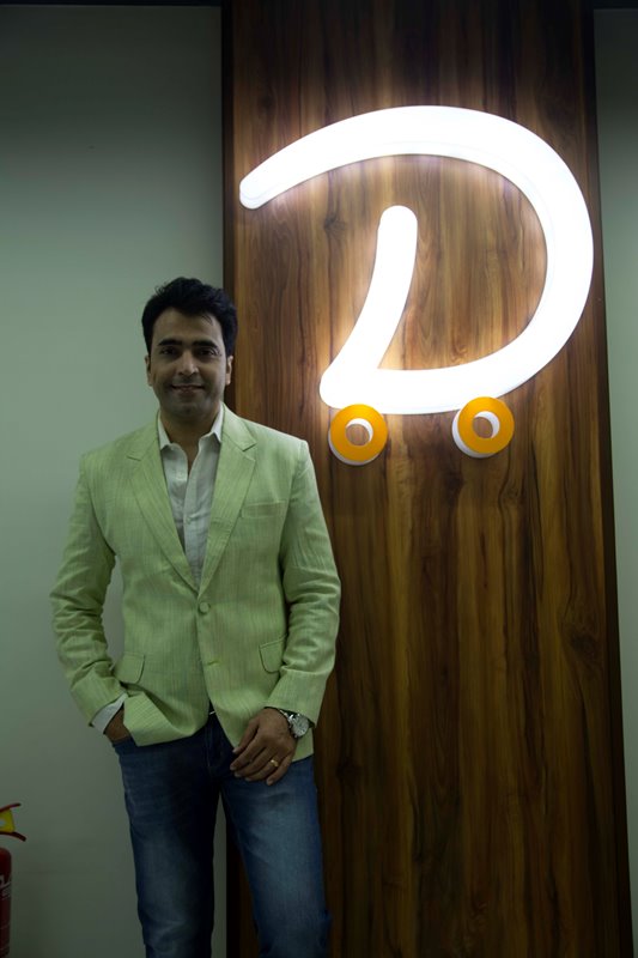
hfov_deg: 33.0
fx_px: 1077
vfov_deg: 47.9
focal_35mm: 40
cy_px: 479
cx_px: 319
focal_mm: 27
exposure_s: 1/100
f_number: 2.8
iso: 110
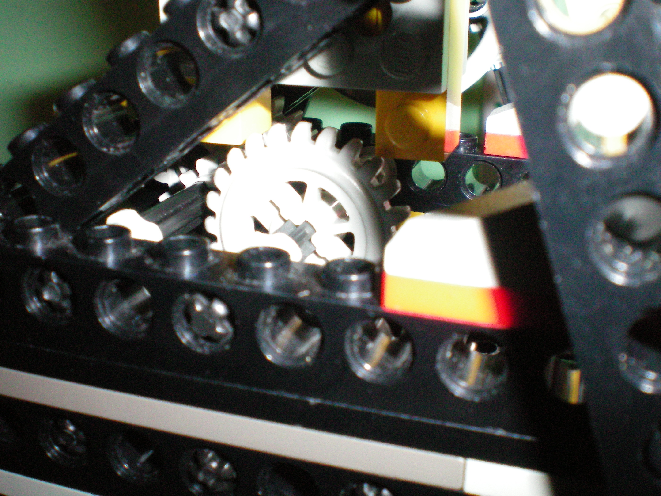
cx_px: 377
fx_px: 840
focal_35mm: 44
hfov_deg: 42.8
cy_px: 231
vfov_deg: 32.9
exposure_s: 1/60
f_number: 4.6
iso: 400
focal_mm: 6.3
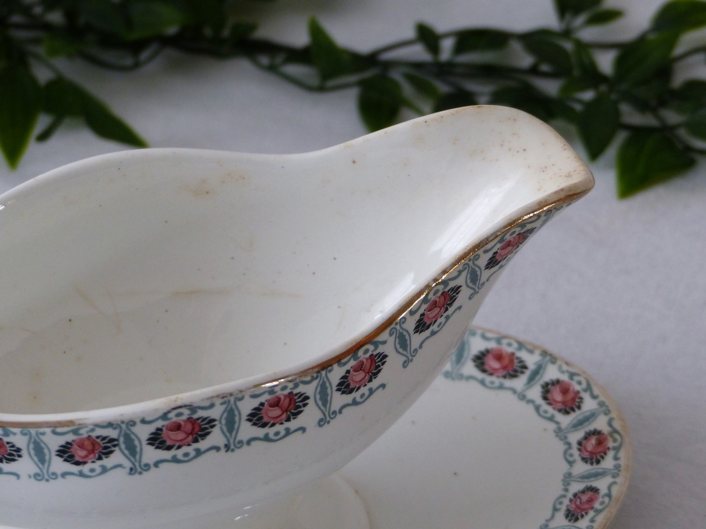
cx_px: 353
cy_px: 264
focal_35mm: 119
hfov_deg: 16.6
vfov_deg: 12.5
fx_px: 2427
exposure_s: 1/60
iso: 250
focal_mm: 19.6
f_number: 2.8
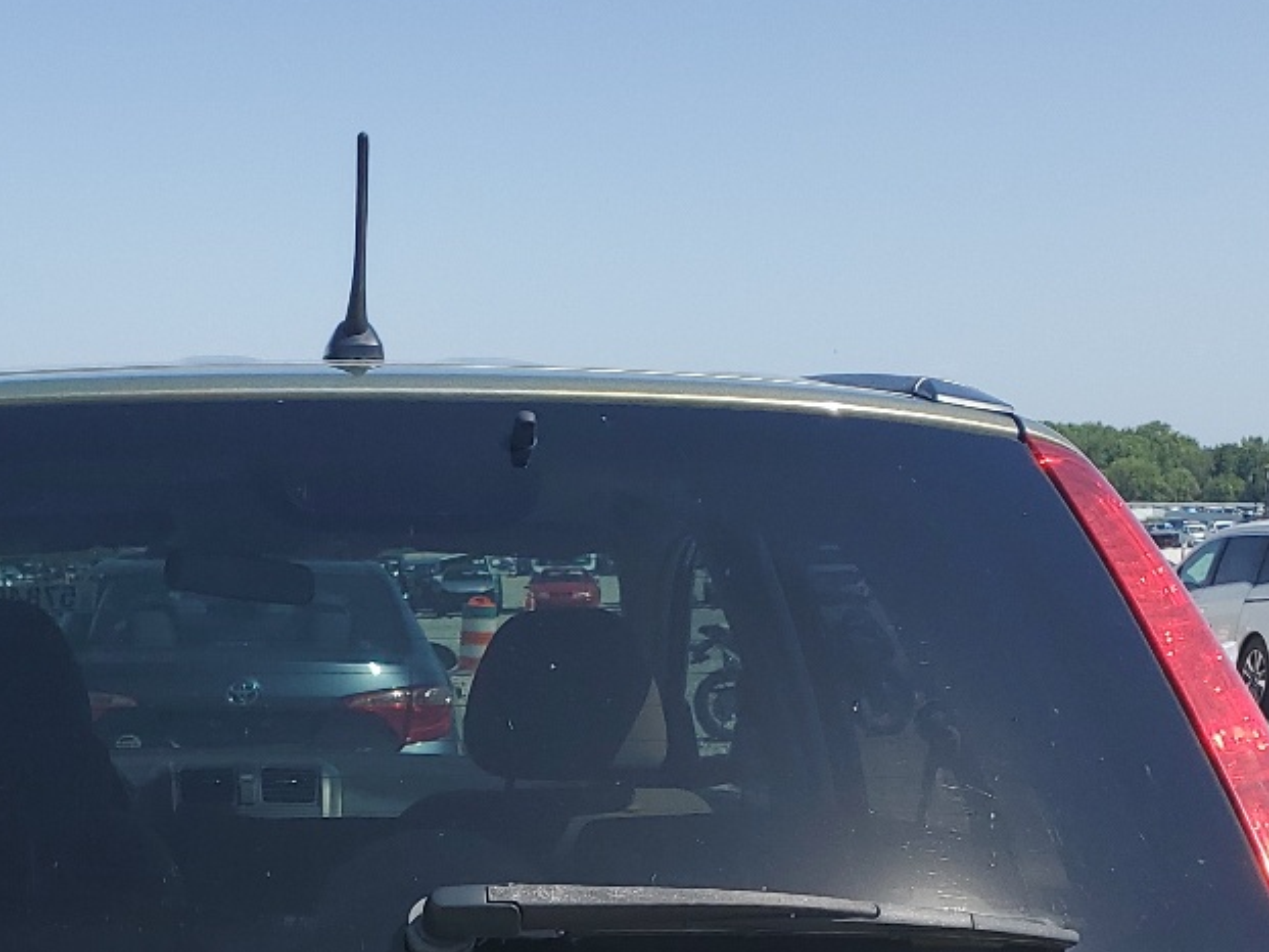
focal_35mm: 67
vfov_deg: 20.5
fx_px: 2457
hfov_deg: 28.5
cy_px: 1146
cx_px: 302
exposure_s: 1/3333
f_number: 1.5
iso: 50
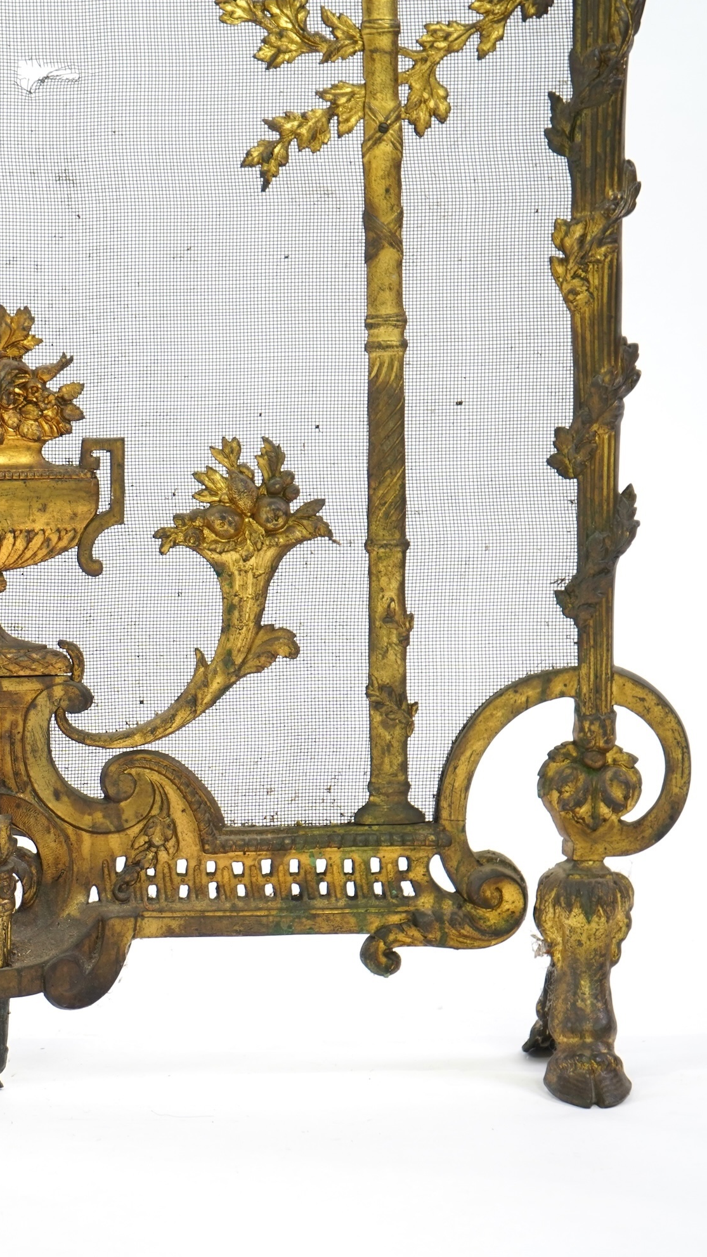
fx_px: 3699
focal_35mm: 111
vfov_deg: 19.3
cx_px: 4
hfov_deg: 10.8
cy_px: 633
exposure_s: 1/60
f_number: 5.6
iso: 640
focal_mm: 70
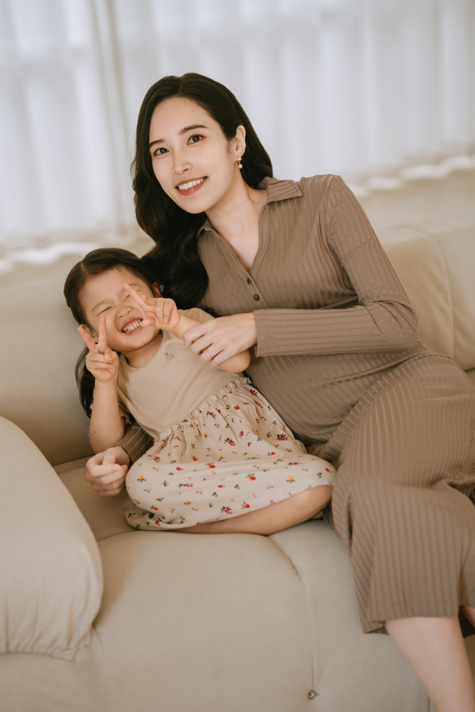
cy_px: 356
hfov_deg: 16.1
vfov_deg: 23.9
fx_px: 1682
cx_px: 238
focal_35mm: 85
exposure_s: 1/320
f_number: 2.2
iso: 160
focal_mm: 85
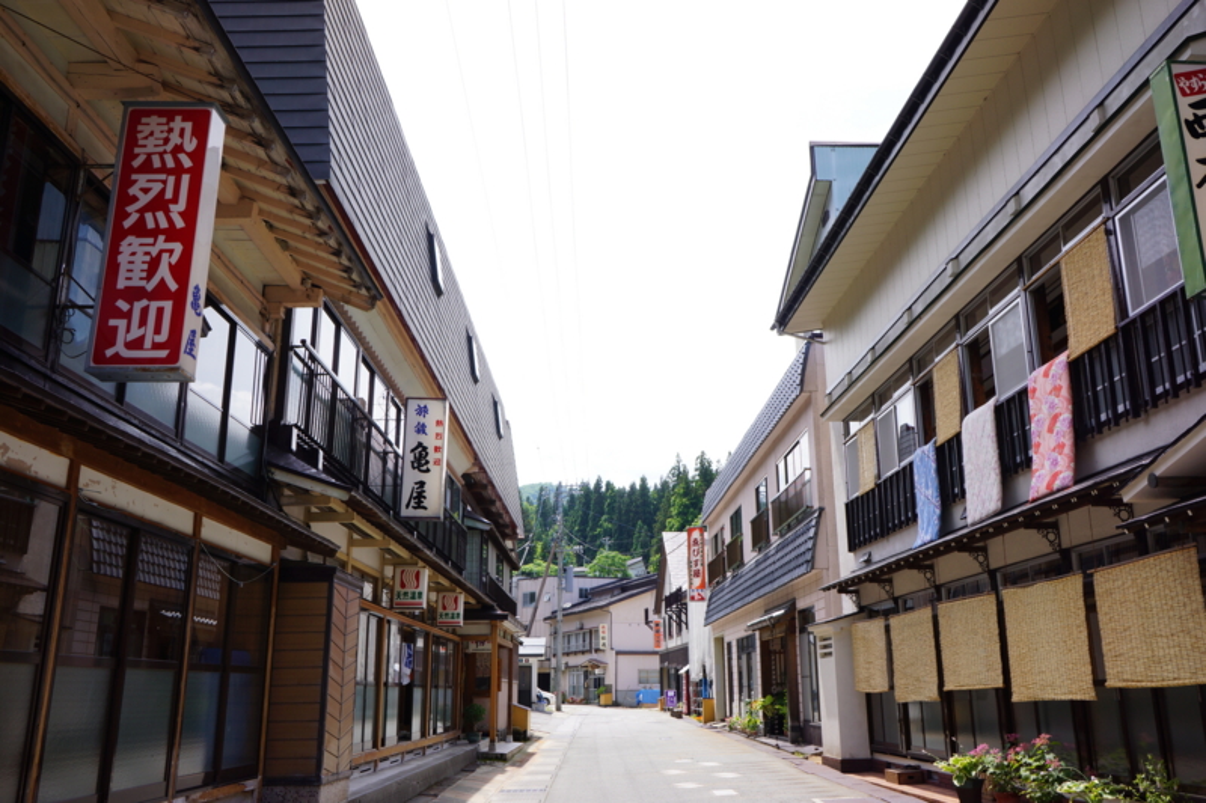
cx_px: 603
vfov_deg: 43.6
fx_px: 1005
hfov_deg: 61.9
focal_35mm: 30
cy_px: 402
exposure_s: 1/100
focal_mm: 20
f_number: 9
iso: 100
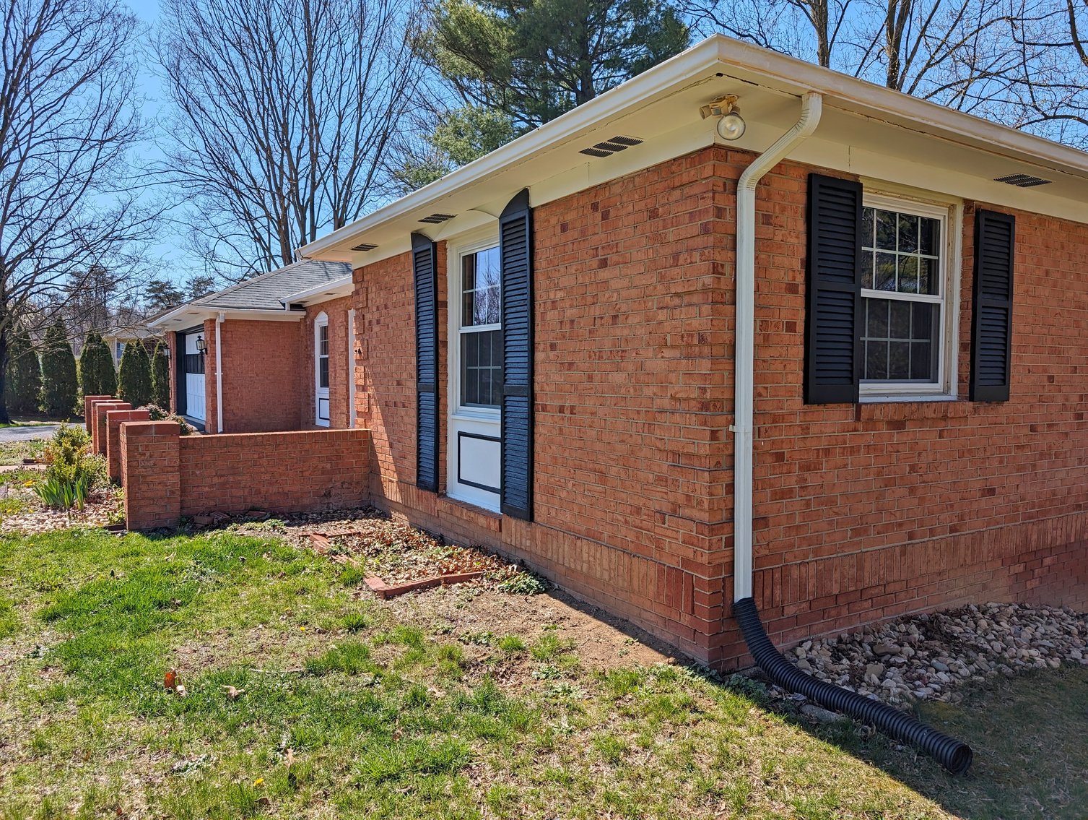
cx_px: 544
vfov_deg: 56.9
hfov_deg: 71.5
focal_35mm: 24
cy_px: 410
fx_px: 755
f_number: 1.68
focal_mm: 6.9
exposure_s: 1/980
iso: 21
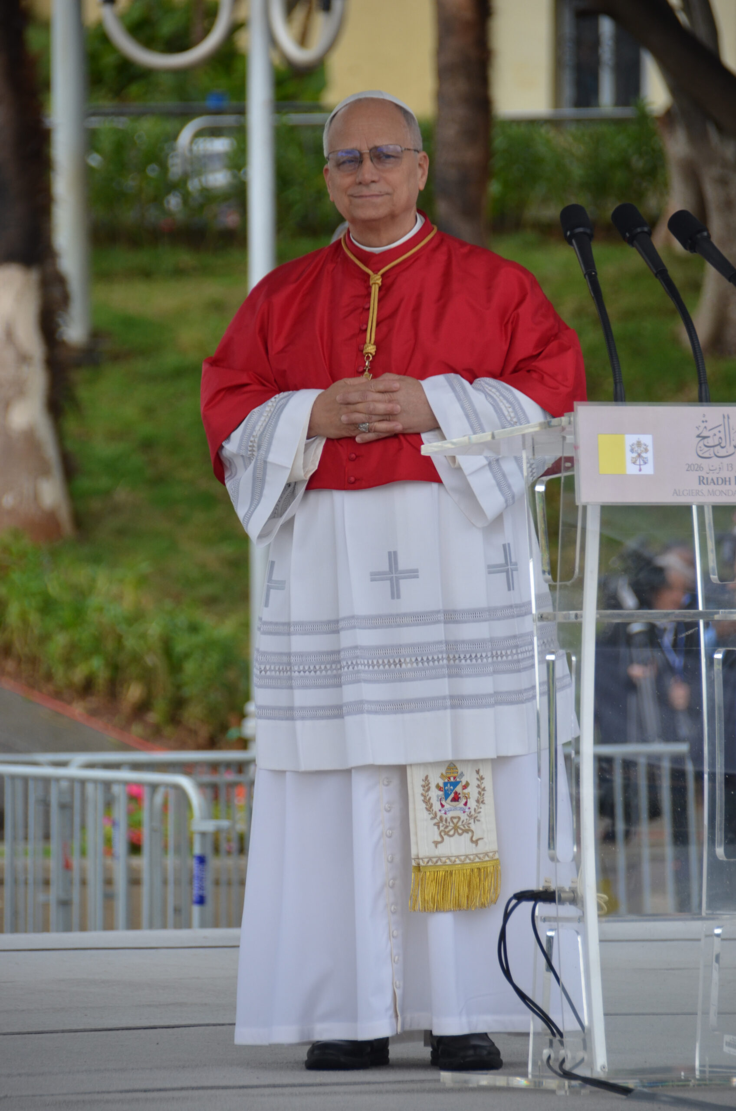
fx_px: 9008
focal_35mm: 292
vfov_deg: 7.1
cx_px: 368
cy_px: 556
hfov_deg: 4.7
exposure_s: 1/500
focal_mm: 195
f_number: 5.6
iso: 400
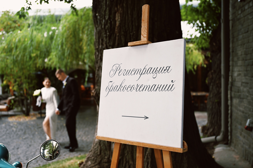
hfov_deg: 57.2
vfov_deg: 40.0
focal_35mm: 33
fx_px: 232
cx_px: 127
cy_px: 82
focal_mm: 32
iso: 220
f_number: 2.8
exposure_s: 1/200
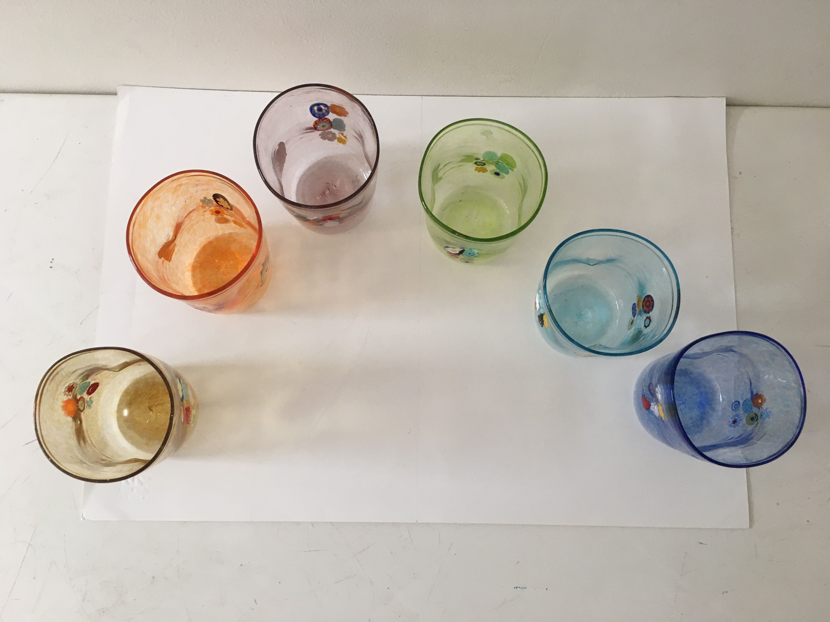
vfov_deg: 48.2
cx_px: 415
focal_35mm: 29
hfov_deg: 61.7
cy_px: 311
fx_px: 695
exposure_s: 1/33
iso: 50
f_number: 2.2
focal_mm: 4.15
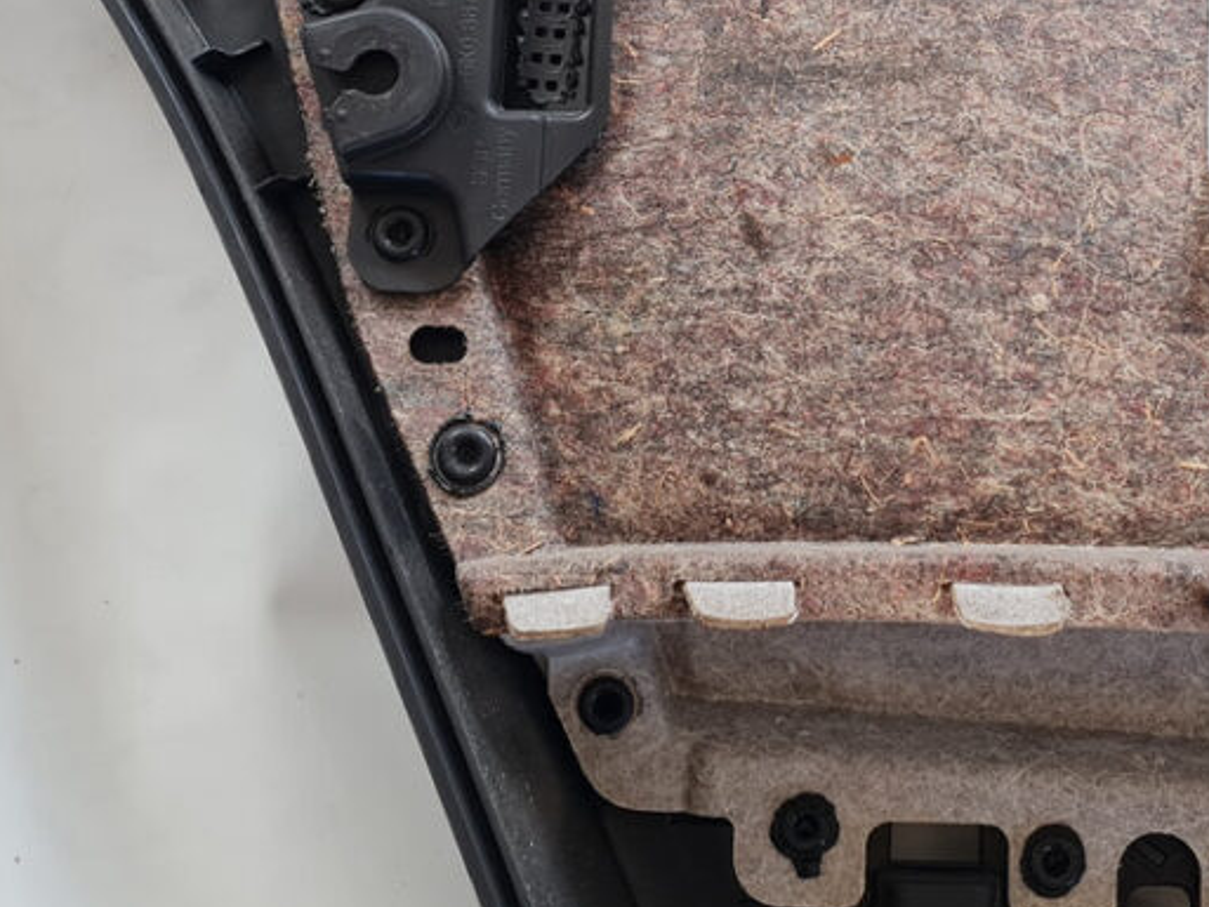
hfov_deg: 27.2
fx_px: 2480
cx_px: 797
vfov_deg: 20.3
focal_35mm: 71
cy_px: 66
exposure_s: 1/100
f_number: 1.8
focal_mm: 5.4
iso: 160
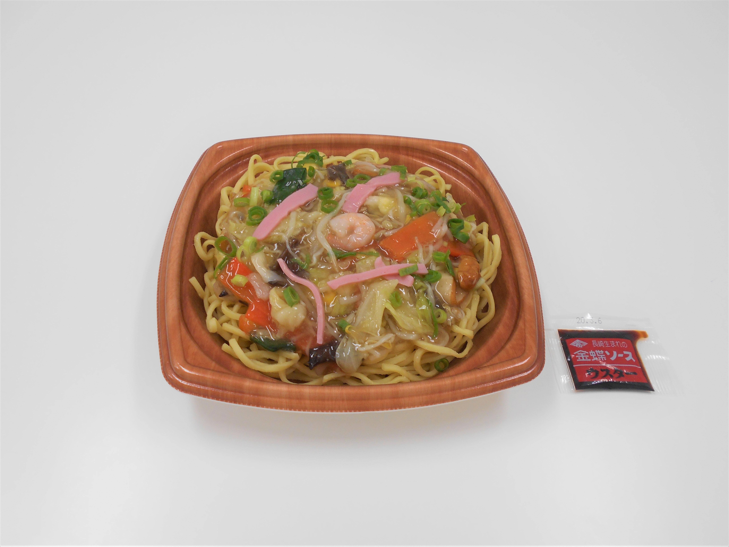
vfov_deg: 53.1
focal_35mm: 26
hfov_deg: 67.3
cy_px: 274
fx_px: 548
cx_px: 364
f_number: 3.2
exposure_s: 1/30
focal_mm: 4.6
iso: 80
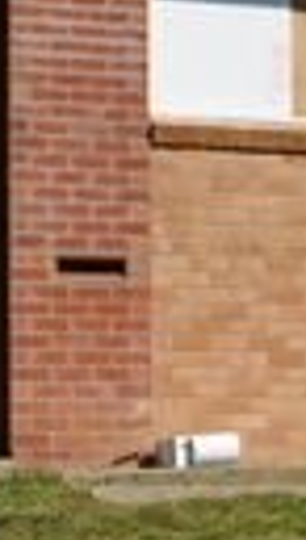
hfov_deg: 8.6
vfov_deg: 15.7
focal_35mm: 137
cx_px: 520
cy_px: 283
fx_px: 1967
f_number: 9
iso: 100
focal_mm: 24
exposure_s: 1/320
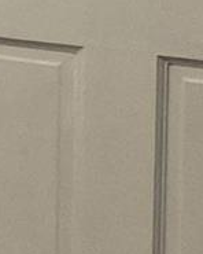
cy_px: -213
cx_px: -302
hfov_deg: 6.3
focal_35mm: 235
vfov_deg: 7.9
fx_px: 1765
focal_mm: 3
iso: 200
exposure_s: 1/60
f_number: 1.8
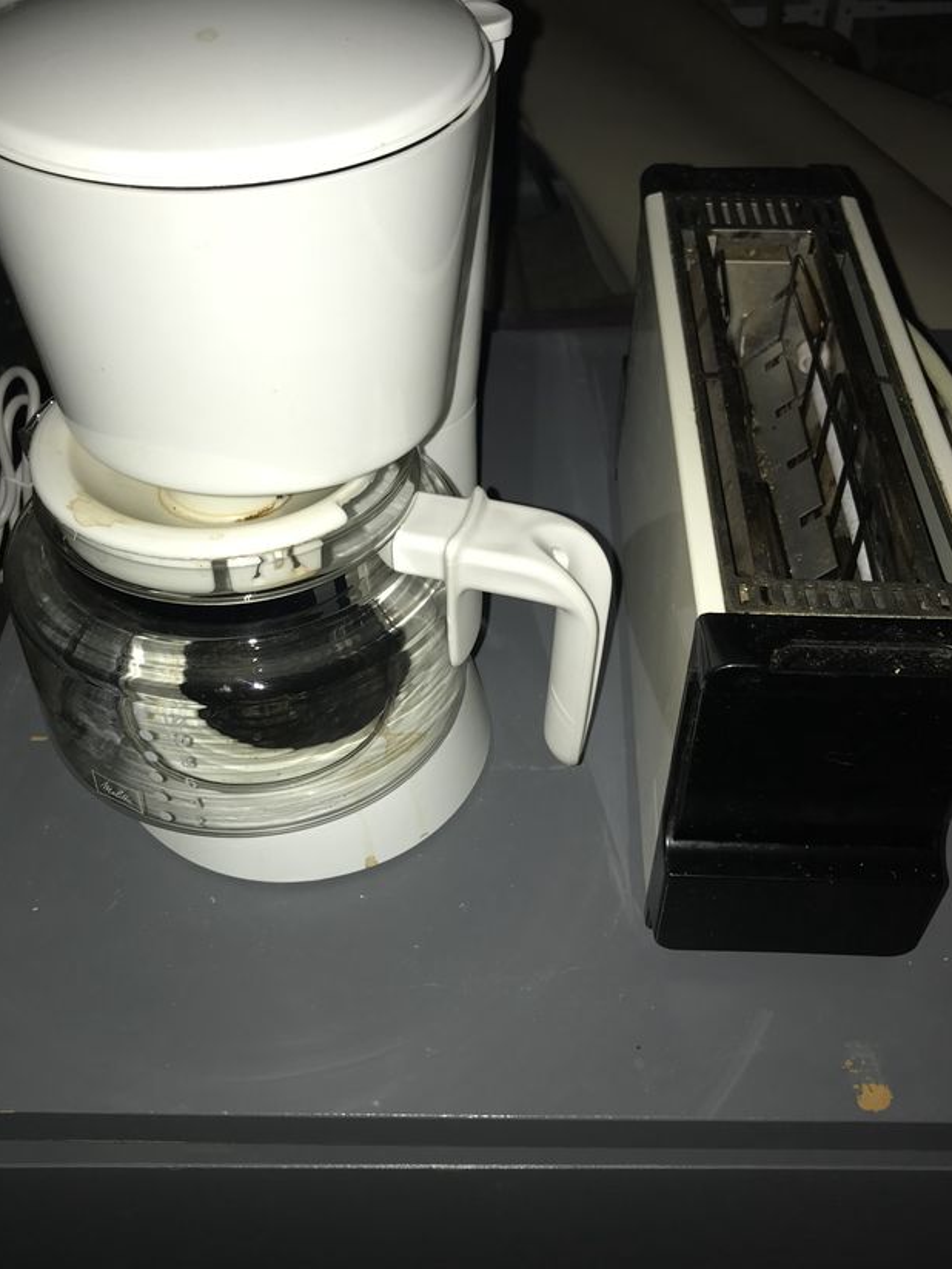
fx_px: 1247
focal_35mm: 34
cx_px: 421
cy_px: 647
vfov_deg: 54.0
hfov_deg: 41.7
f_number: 1.8
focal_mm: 4
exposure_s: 1/35
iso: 20
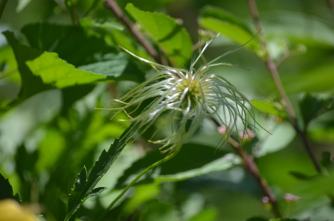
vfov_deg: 4.6
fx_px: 2777
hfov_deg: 6.9
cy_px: 110
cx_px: 167
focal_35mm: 300
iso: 200
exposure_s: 1/800
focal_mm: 200
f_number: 7.1
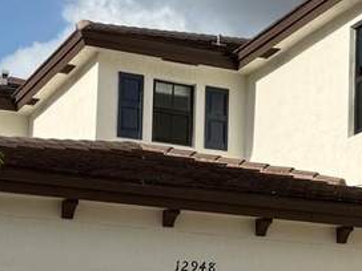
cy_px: 232
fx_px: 1182
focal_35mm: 113
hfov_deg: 16.9
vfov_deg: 13.0
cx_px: 398
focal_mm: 6.76
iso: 80
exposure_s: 1/6711
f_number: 1.78
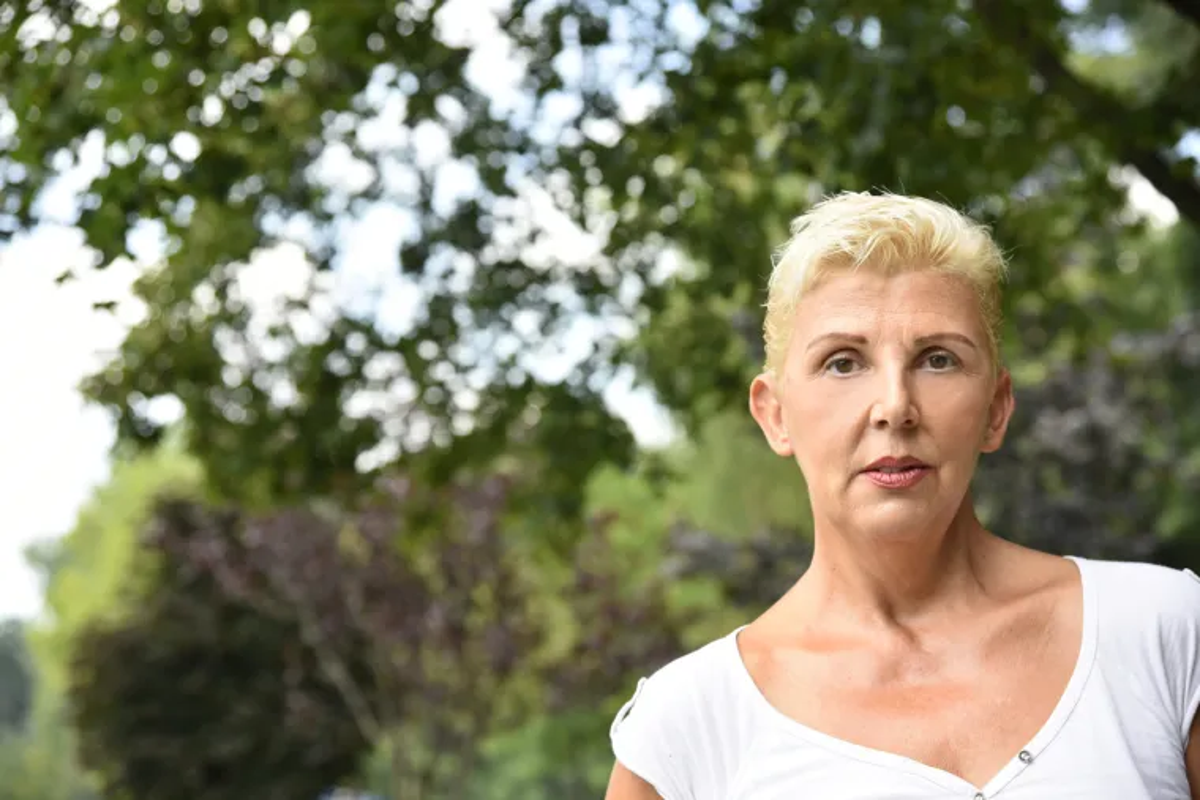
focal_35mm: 85
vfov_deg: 16.1
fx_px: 2834
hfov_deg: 23.9
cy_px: 400
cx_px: 600
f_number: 5
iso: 640
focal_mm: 85
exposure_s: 1/500
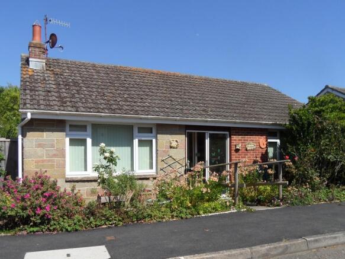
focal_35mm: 24
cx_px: 172
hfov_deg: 71.6
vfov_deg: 56.8
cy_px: 130
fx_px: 239
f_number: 3.2
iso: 80
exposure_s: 1/1000
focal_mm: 3.9
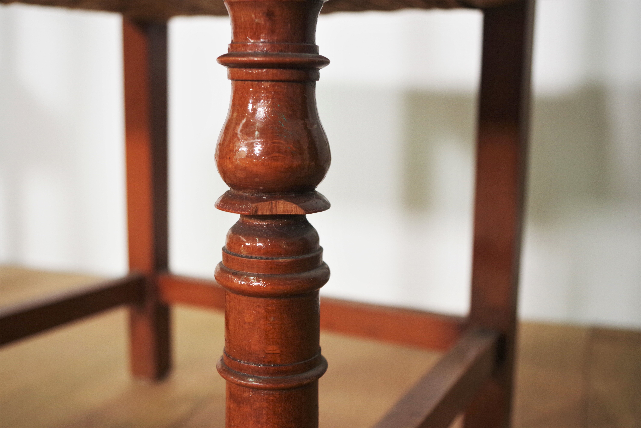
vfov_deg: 29.2
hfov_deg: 42.7
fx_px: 819
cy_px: 214
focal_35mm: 46
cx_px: 320
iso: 800
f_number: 4
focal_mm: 30.63
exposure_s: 1/60
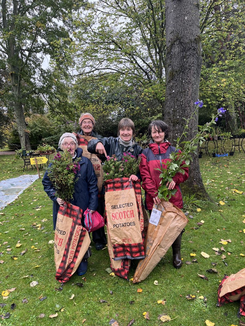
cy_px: 163
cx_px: 122
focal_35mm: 26
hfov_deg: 53.1
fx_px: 245
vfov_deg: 67.3
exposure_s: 1/122
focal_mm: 5.1
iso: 64
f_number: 1.6
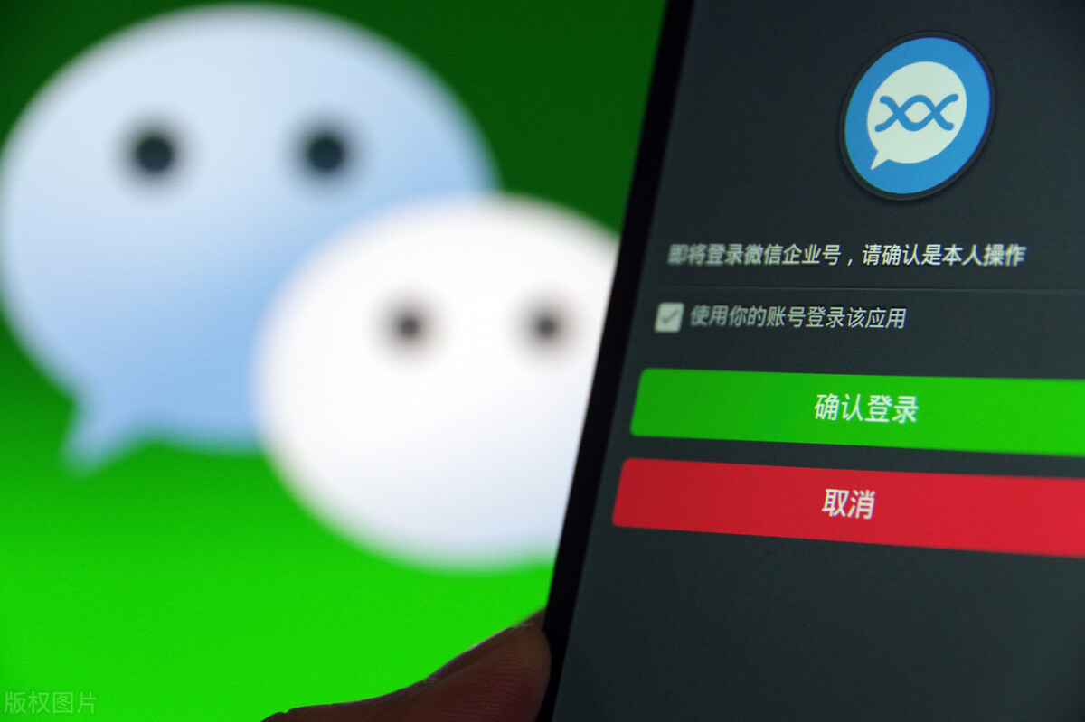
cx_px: 542
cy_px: 361
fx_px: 3073
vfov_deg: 13.4
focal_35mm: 102
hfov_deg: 20.0
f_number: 4.5
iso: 800
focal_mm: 68
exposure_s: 1/125
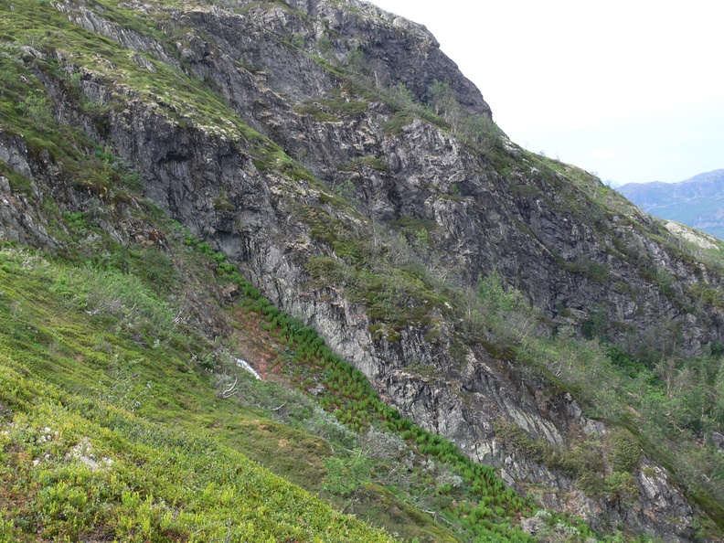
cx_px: 362
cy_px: 272
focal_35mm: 35
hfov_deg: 52.6
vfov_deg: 40.7
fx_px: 732
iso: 80
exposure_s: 1/60
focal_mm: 7.4
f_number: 3.6
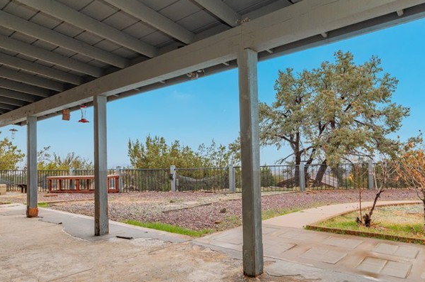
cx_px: 249
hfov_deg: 73.2
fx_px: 283
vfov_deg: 52.9
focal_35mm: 24
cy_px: 157
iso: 100
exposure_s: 1/200
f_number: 7.1
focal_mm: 14
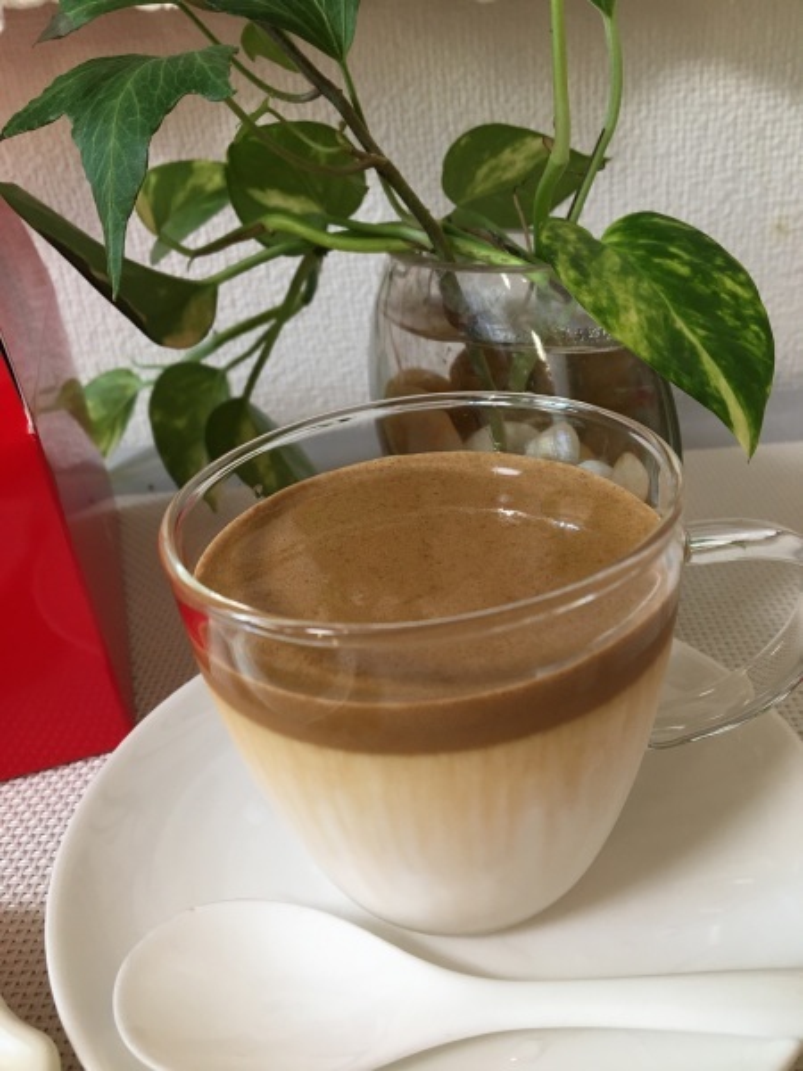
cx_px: 402
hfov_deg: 48.2
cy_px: 536
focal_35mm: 29
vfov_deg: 61.7
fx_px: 897
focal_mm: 4.15
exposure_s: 1/30
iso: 100
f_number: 2.2
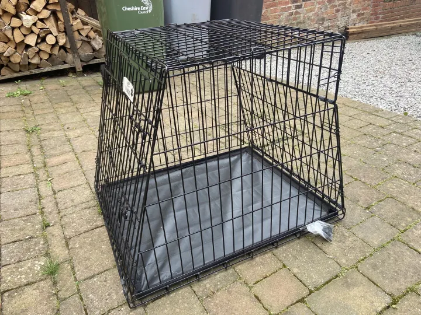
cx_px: 210
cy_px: 158
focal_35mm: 26
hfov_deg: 67.3
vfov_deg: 53.1
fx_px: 316
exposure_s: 1/201
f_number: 1.8
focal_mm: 4.25
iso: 32
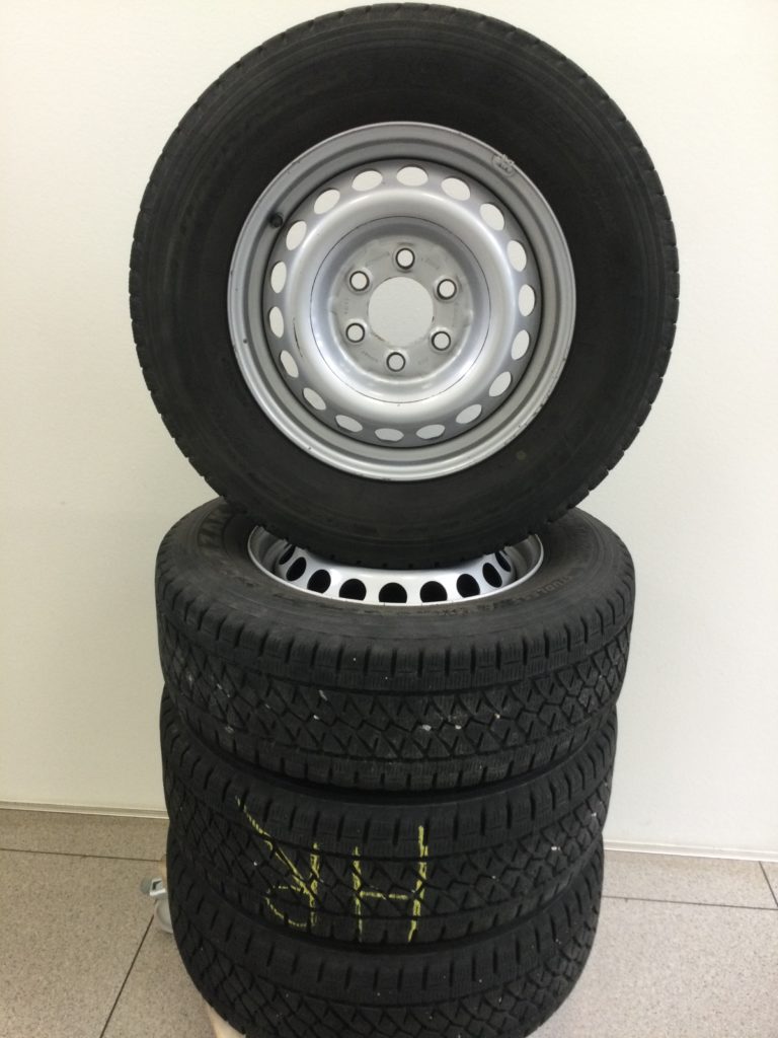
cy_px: 519
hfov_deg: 45.4
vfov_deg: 58.4
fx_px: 929
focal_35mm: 31
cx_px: 389
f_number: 2.4
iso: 80
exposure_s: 1/33
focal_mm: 3.3
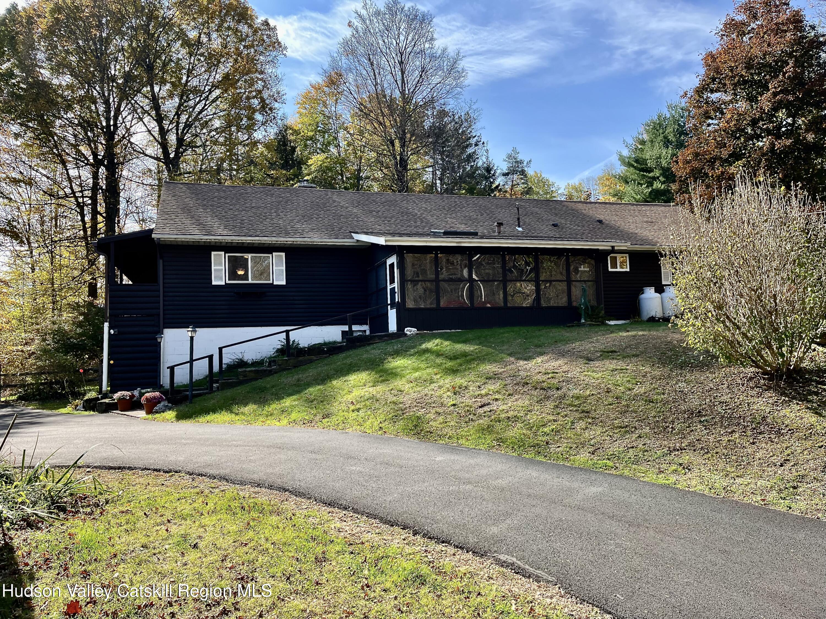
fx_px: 620
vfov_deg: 53.1
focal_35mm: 26
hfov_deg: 67.3
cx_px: 413
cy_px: 310
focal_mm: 5.1
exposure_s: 1/992
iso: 50
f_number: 1.6
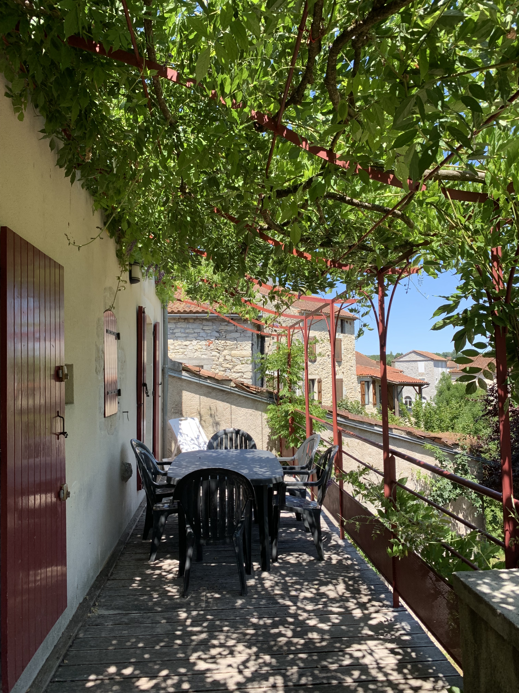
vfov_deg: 67.3
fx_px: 520
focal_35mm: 26
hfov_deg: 53.1
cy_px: 346
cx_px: 260
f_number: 1.8
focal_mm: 4.25
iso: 25
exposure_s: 1/601
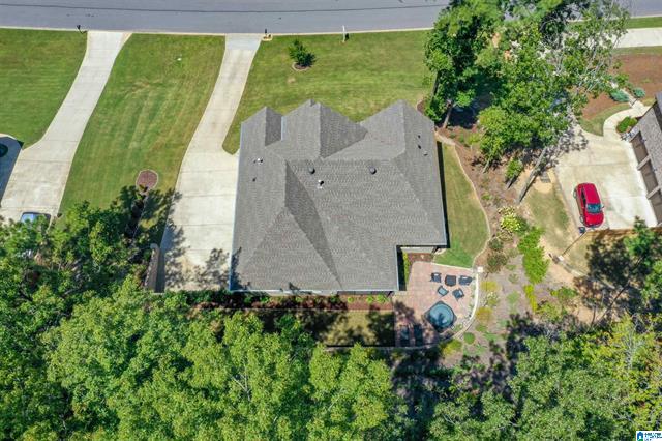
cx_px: 331
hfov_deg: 65.5
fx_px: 515
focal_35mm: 28
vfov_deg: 46.4
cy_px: 220
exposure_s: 1/100
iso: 100
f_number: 10
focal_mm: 10.26
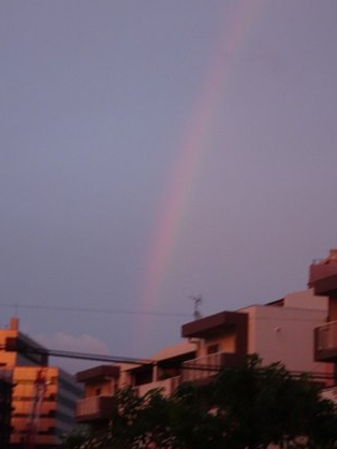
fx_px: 1517
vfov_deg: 16.8
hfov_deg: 12.7
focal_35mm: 117
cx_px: 153
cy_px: 203
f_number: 5
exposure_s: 1/25
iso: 800
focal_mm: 17.49
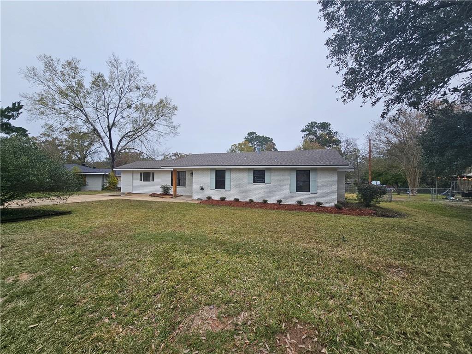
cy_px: 177
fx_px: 177
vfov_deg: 89.9
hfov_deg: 106.2
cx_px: 236
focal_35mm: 13
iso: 50
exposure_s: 1/335
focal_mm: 2.2
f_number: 2.2
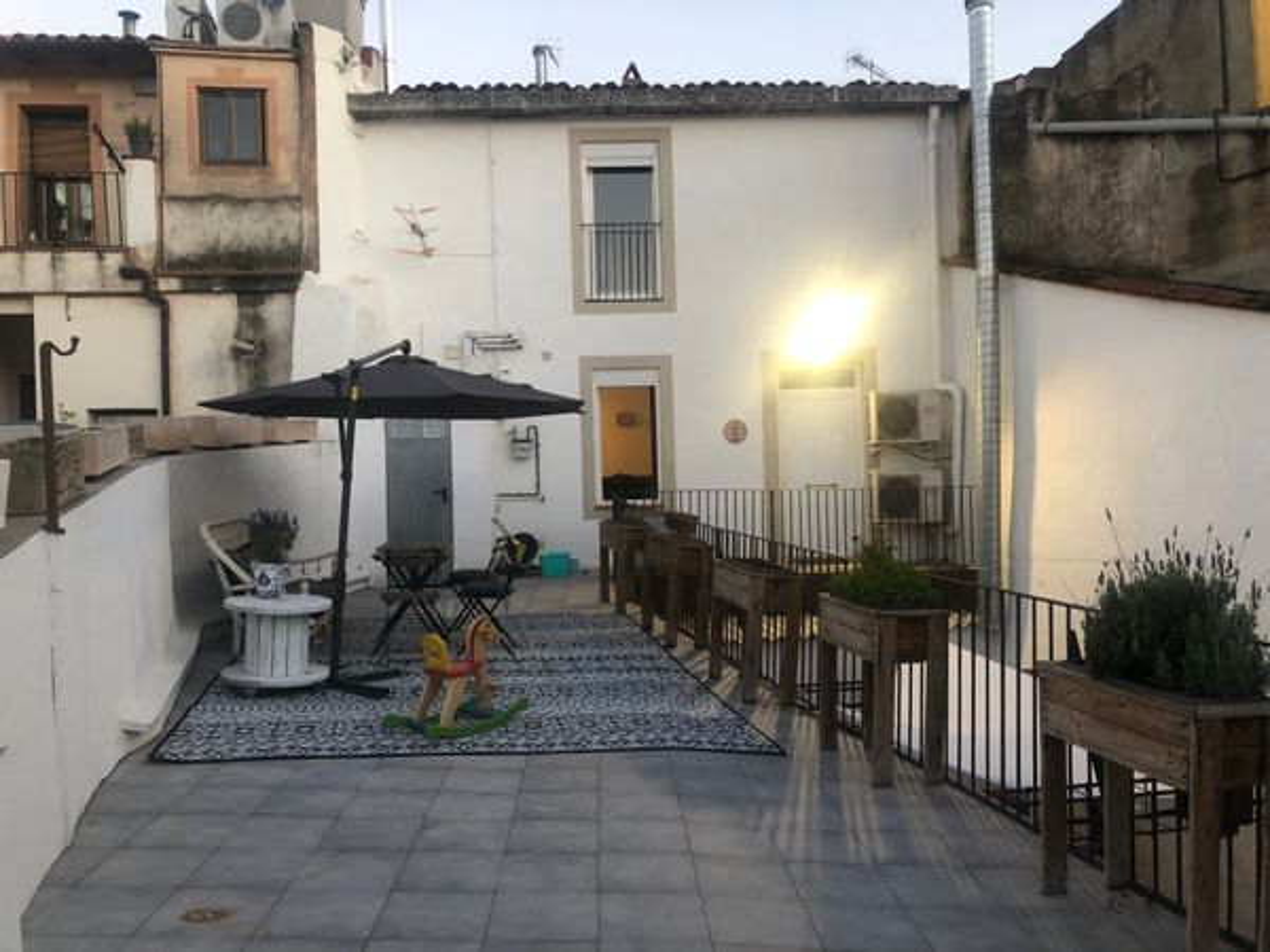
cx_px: 635
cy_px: 476
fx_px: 1027
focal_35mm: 28
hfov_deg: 63.4
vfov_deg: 49.7
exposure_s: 1/30
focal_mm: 4
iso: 25
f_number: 1.8
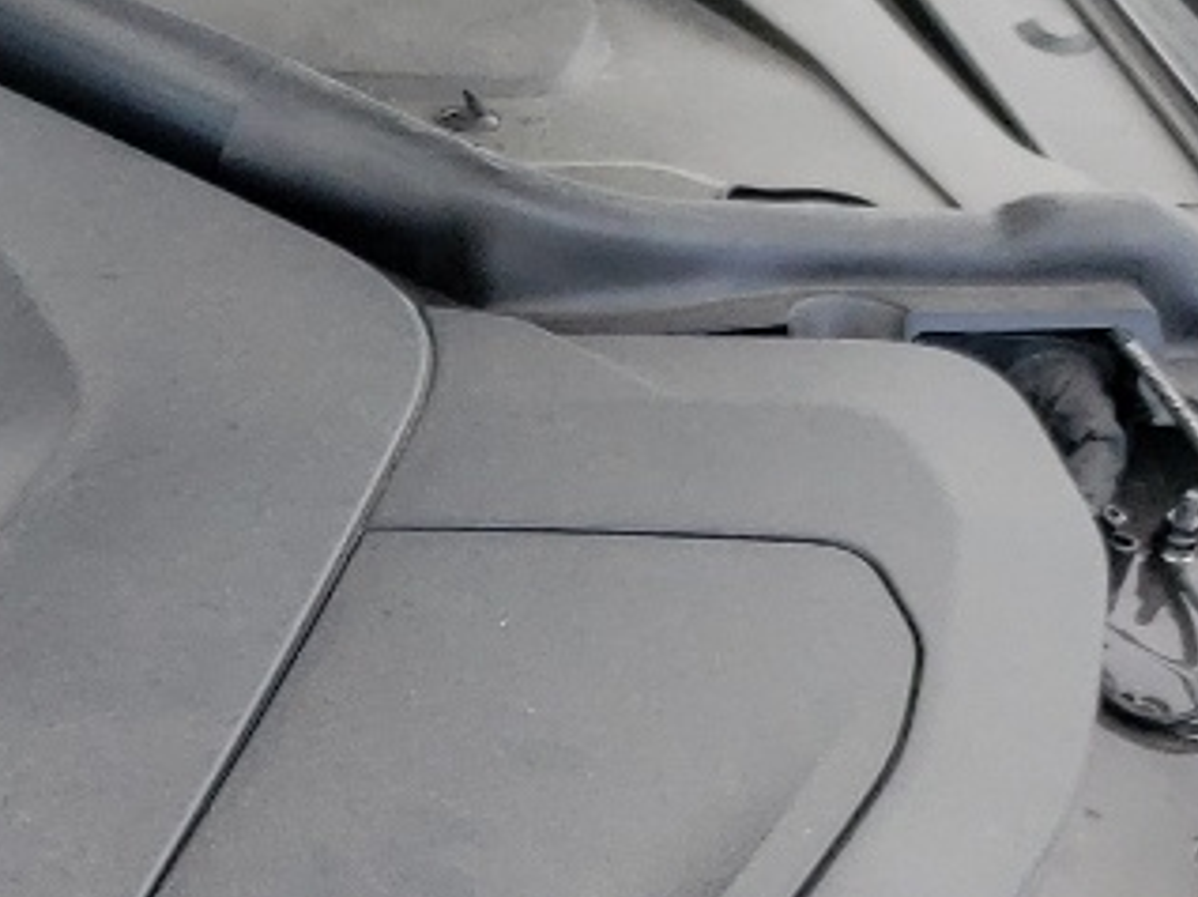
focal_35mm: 131
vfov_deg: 11.2
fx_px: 4530
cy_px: 923
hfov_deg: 13.3
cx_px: -1081
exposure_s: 1/333
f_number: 1.5
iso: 50
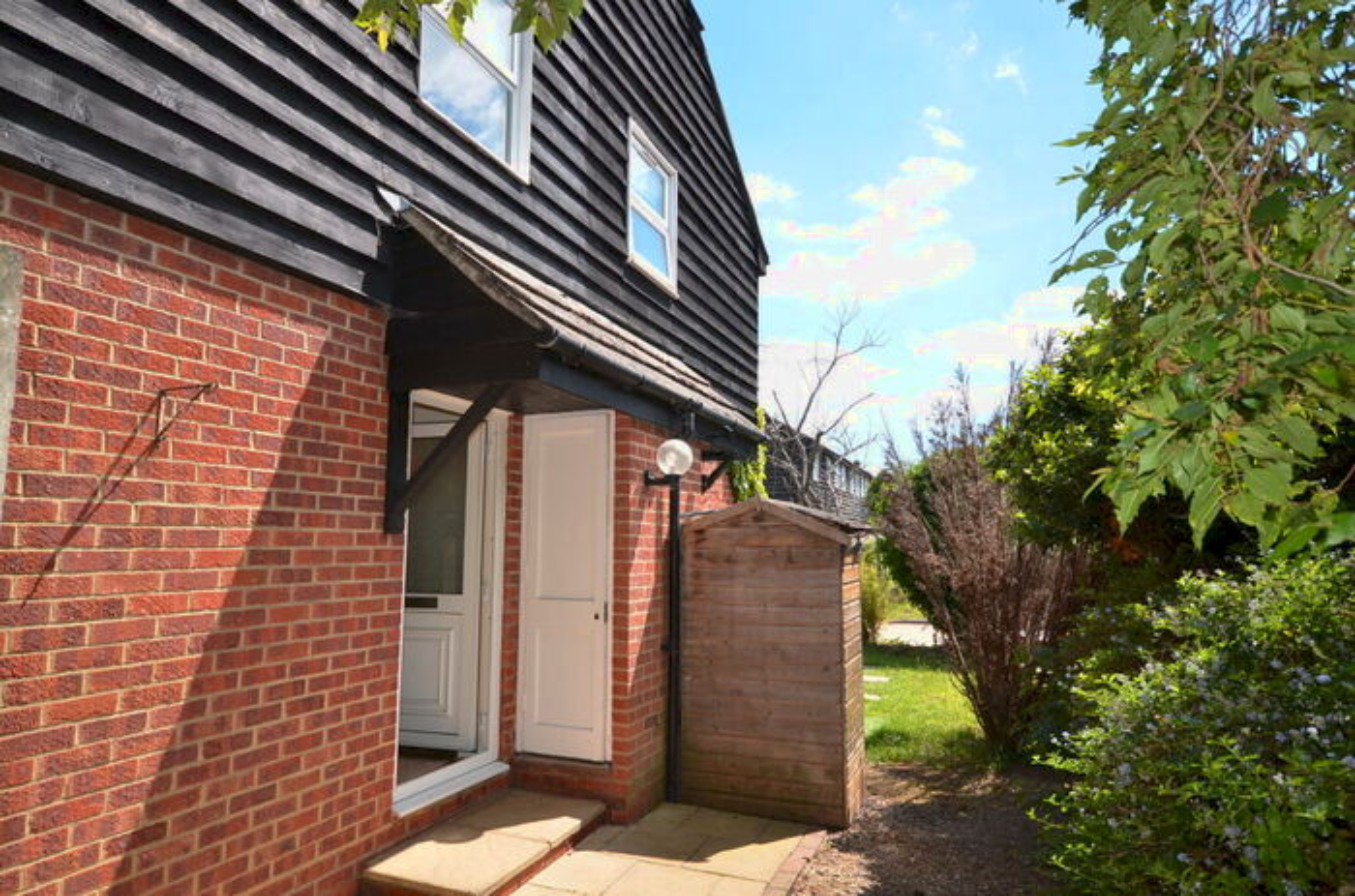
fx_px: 788
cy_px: 448
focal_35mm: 21
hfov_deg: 81.3
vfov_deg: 59.2
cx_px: 678
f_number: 5.6
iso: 100
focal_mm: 14
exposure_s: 1/250
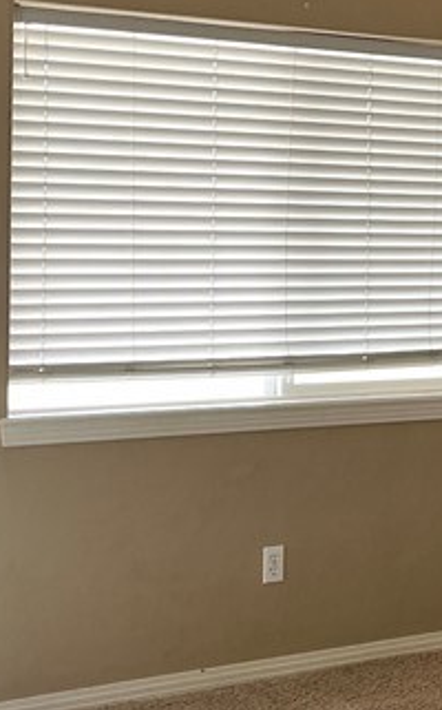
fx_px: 1700
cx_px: 643
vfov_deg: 23.5
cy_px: 268
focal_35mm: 88
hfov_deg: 14.0
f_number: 1.6
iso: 125
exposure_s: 1/121
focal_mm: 5.1
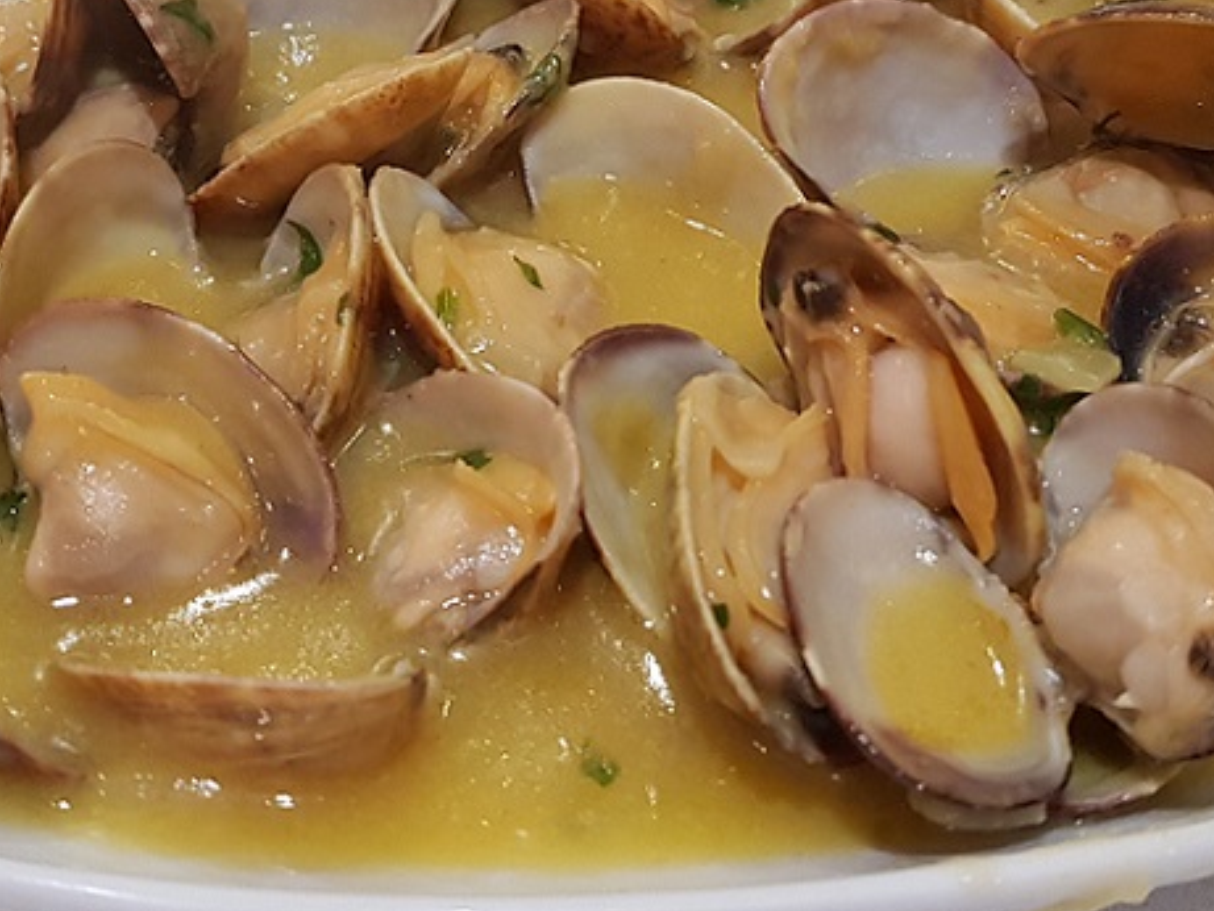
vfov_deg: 25.8
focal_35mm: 56
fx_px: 1964
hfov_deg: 34.3
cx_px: 603
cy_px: 226
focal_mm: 4.2
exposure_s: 1/33
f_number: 1.7
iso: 200
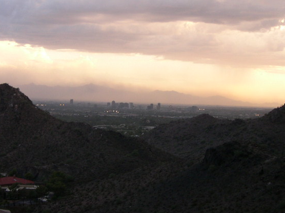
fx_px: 576
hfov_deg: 27.6
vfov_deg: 21.0
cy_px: 86
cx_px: 92
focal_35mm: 70
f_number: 2.8
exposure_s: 1/81.9
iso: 100
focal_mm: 8
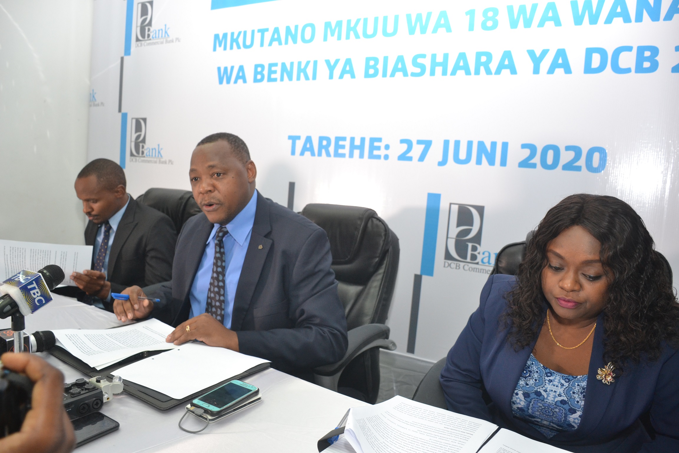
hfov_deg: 67.4
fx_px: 509
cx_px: 340
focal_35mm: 27
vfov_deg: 47.9
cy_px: 226
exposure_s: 1/100
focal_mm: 18
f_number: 4
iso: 800
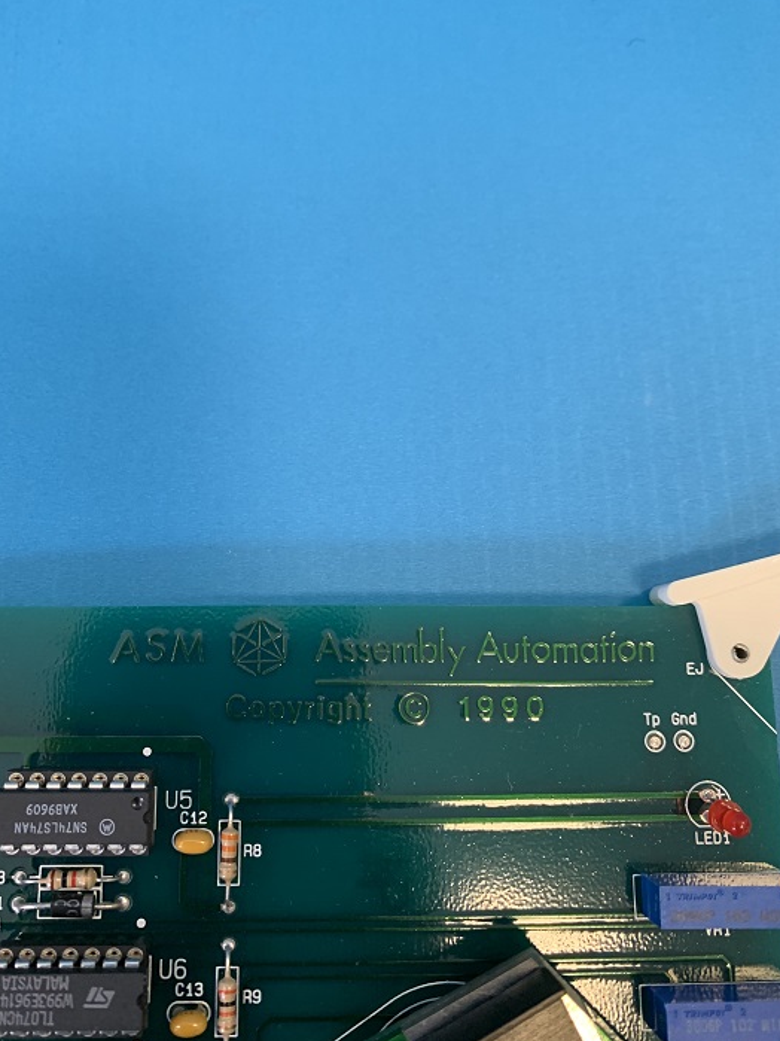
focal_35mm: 30
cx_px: 342
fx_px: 902
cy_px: 448
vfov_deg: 59.7
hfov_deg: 46.7
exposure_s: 1/50
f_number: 1.8
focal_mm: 4.25
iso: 250
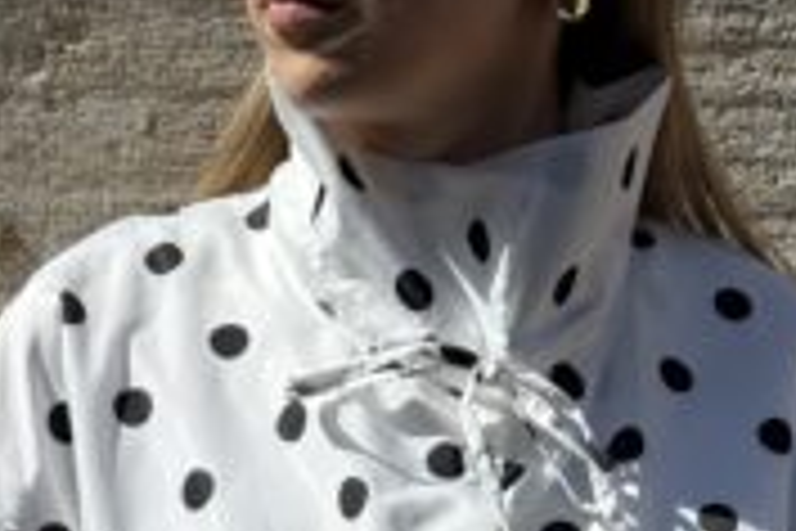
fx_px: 2498
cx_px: 441
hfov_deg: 18.1
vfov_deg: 11.4
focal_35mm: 113
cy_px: 886
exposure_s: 1/7143
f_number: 1.78
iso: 80
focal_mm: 6.76
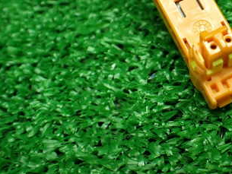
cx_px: 215
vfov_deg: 24.6
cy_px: 43
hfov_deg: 31.0
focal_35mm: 59
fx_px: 396
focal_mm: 5.4
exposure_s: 1/125
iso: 500
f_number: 2.3
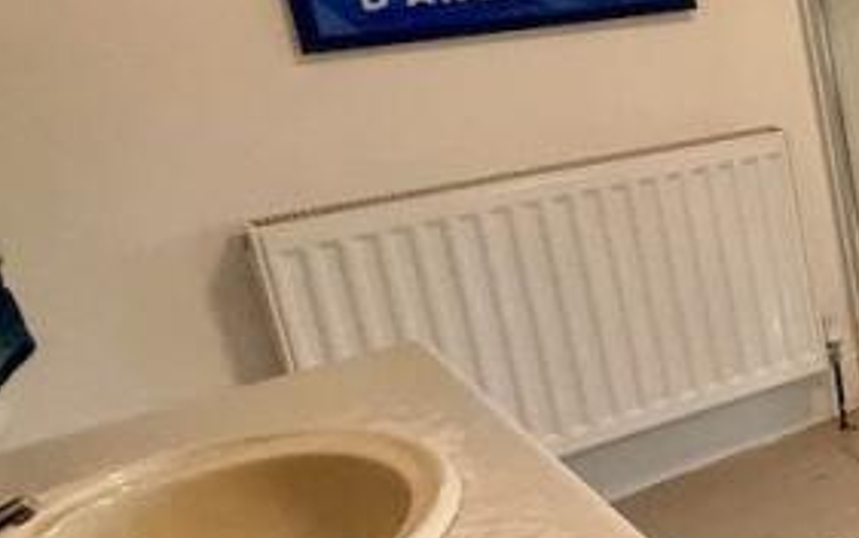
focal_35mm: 54
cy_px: 141
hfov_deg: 22.7
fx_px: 1265
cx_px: 1516
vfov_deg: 23.8
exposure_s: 1/50
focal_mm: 2.22
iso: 250
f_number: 2.2
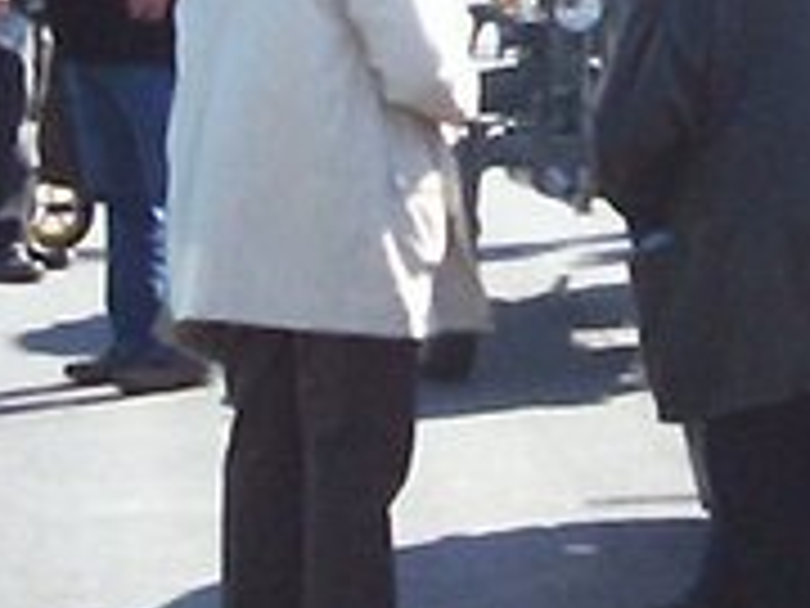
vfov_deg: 6.5
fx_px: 5312
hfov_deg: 8.6
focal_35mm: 227
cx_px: 927
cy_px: -9
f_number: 2.7
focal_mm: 5.6
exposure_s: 1/597
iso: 80
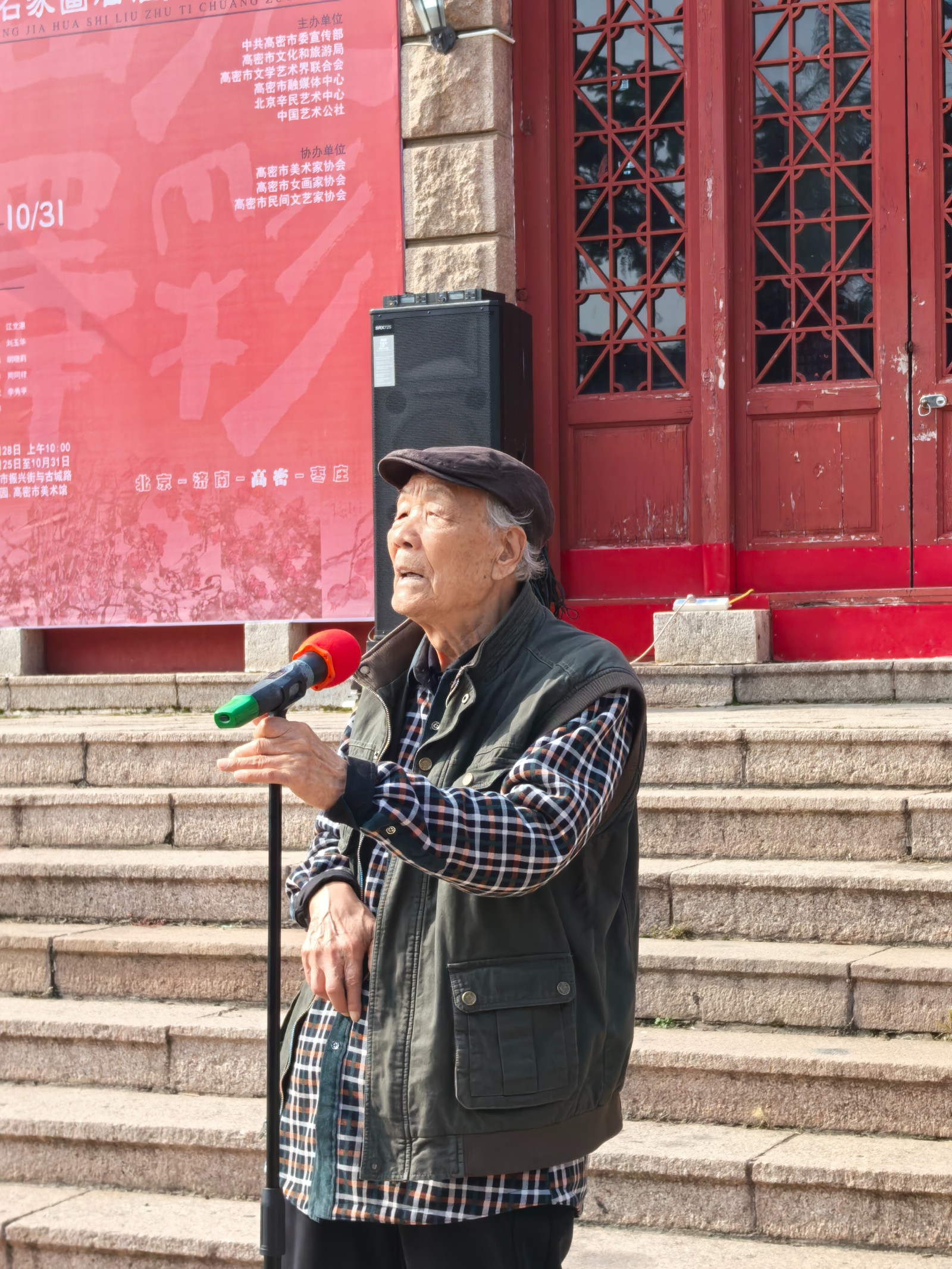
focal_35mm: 73
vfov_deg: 26.7
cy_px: 634
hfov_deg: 20.2
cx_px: 476
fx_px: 2677
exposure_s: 1/1754
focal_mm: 5.75
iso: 80
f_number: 2
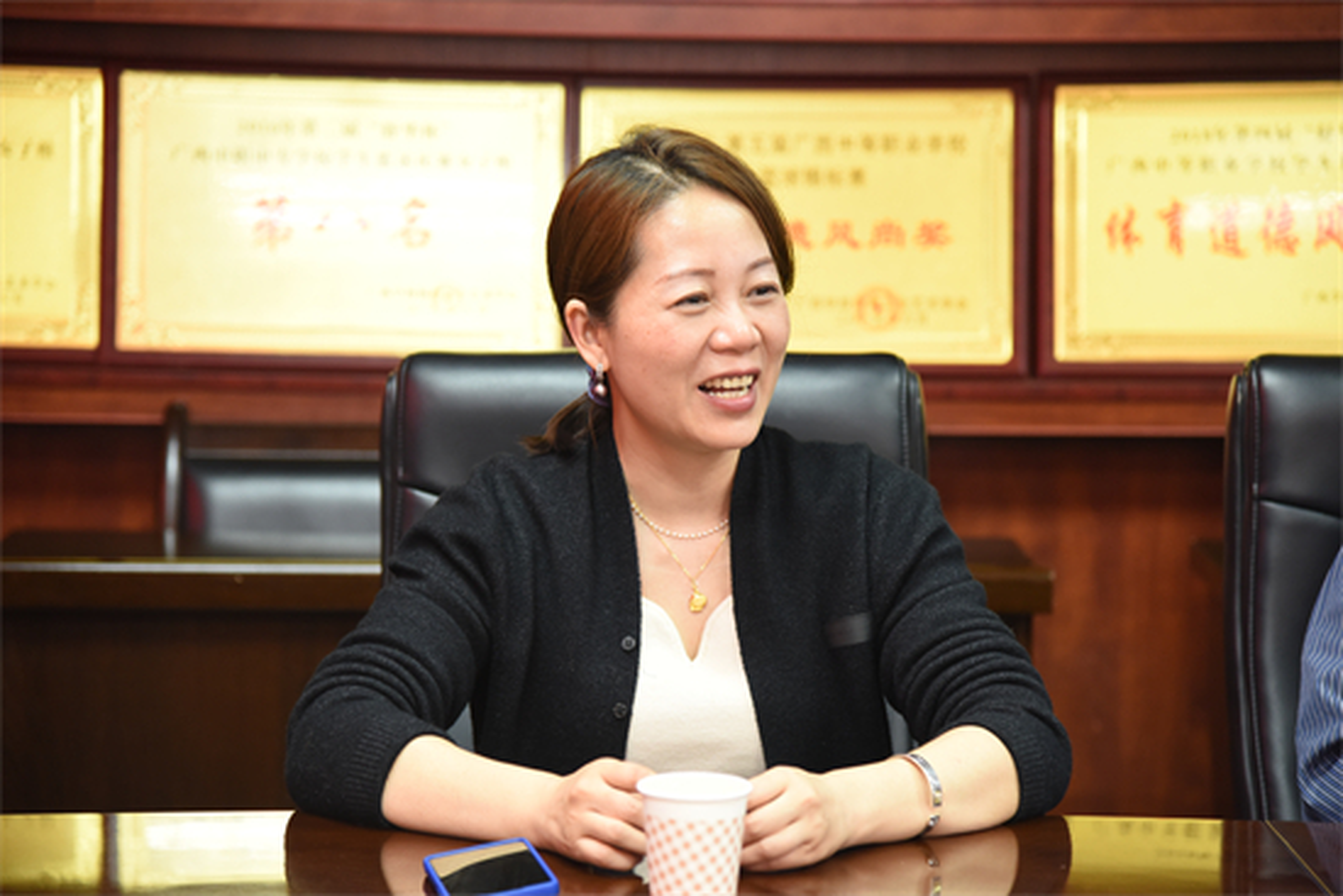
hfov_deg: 19.5
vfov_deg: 13.0
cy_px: 448
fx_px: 3918
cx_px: 672
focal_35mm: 105
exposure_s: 1/30
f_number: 4
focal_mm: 105
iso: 1600
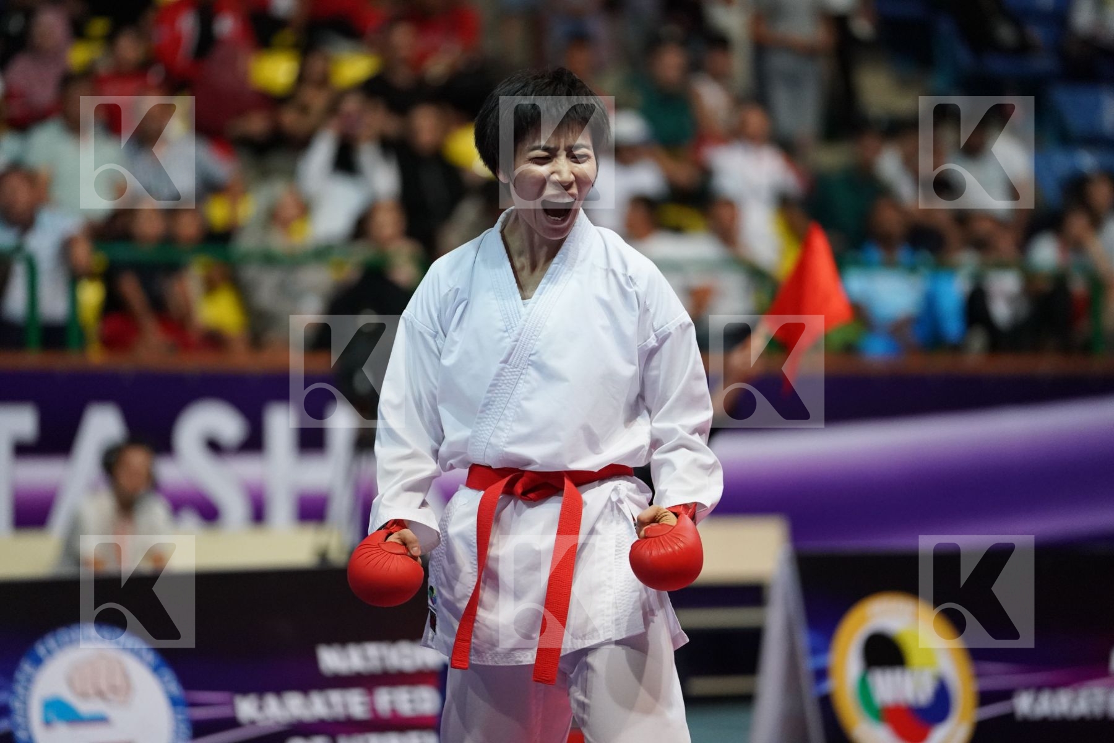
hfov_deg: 11.2
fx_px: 5693
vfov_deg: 7.5
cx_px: 557
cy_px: 372
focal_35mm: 184
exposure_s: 1/1000
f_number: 2.8
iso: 5000
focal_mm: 184
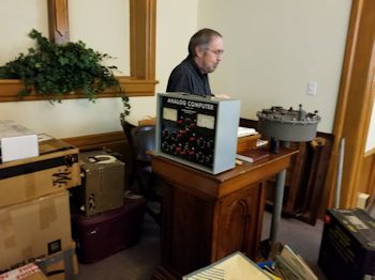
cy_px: 140
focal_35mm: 26
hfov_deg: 67.3
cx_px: 188
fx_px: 281
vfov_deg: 53.0
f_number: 1.7
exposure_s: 1/13
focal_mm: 4.25
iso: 200
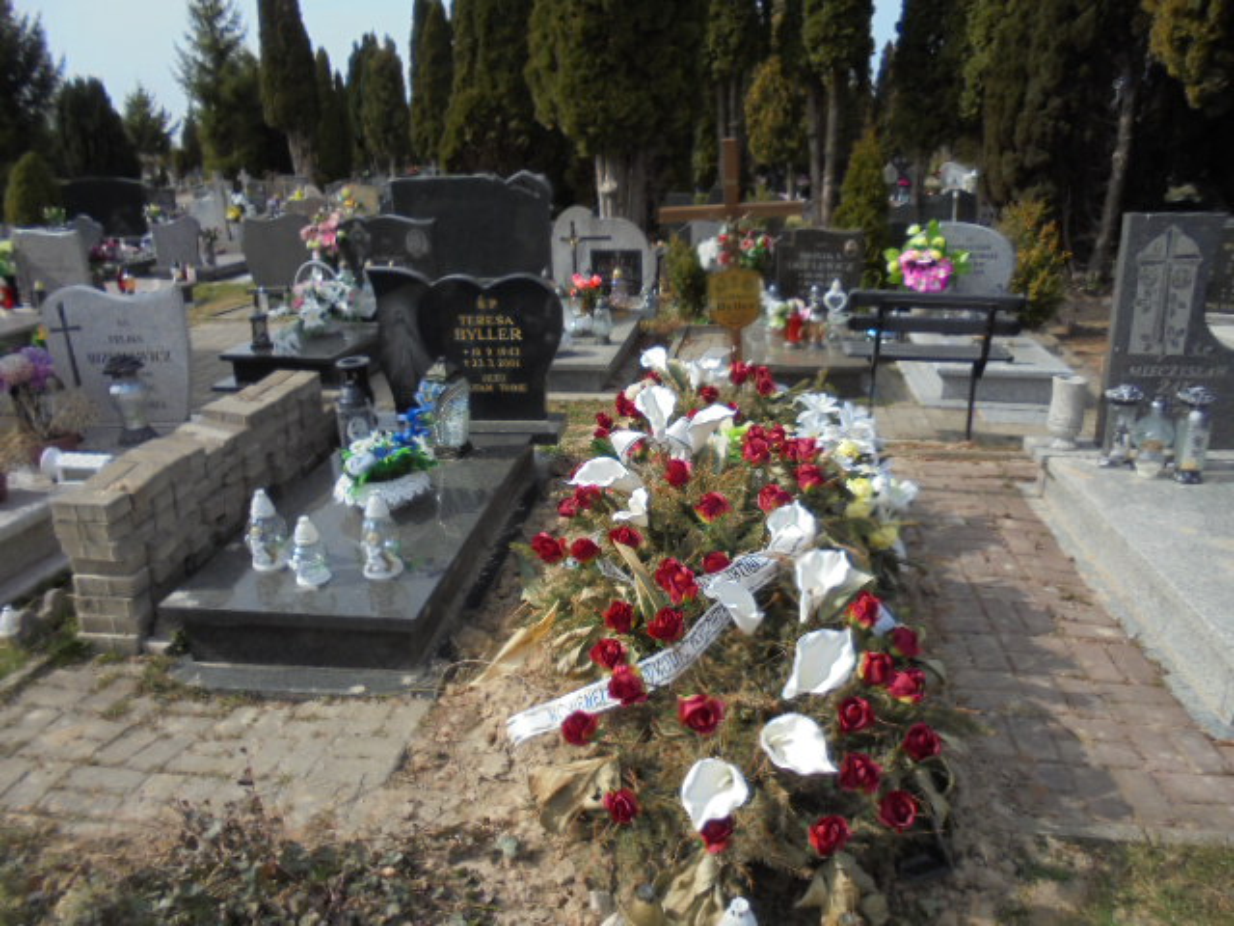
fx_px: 927
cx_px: 617
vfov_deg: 53.1
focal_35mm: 26
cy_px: 463
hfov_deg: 67.3
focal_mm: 4.6
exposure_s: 1/800
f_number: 3.5
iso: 100
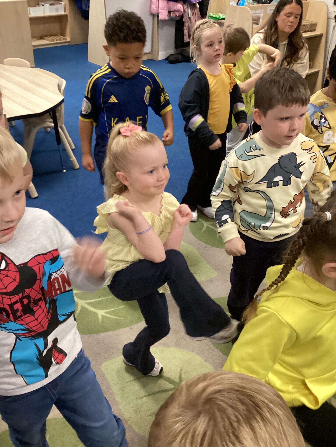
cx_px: 168
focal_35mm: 31
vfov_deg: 58.4
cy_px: 224
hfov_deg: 45.4
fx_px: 401
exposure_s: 1/50
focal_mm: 3.3
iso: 250
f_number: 2.4
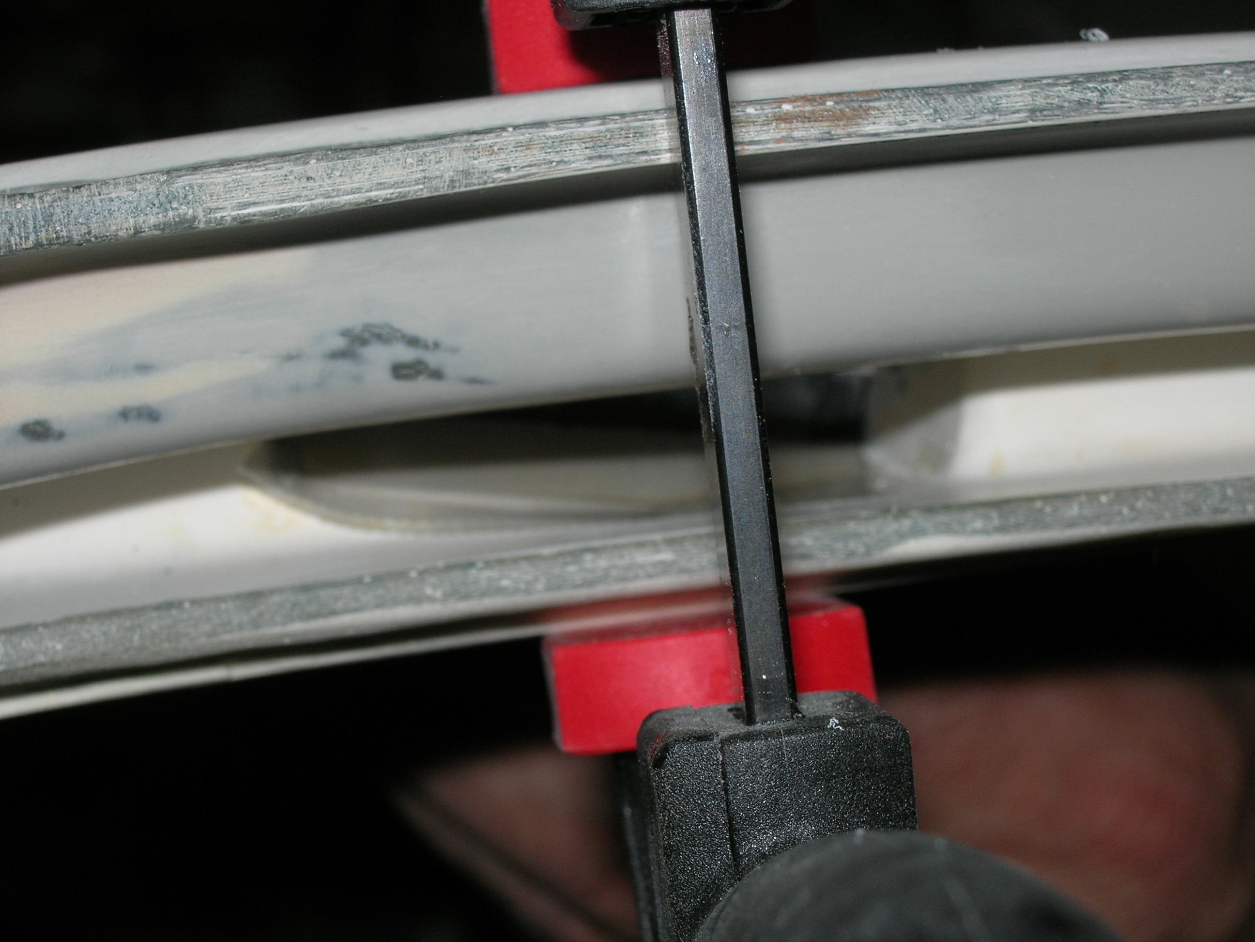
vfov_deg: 18.0
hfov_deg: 23.8
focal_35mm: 82
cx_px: 628
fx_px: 2973
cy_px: 471
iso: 64
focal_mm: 17
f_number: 6.8
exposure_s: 1/60.1
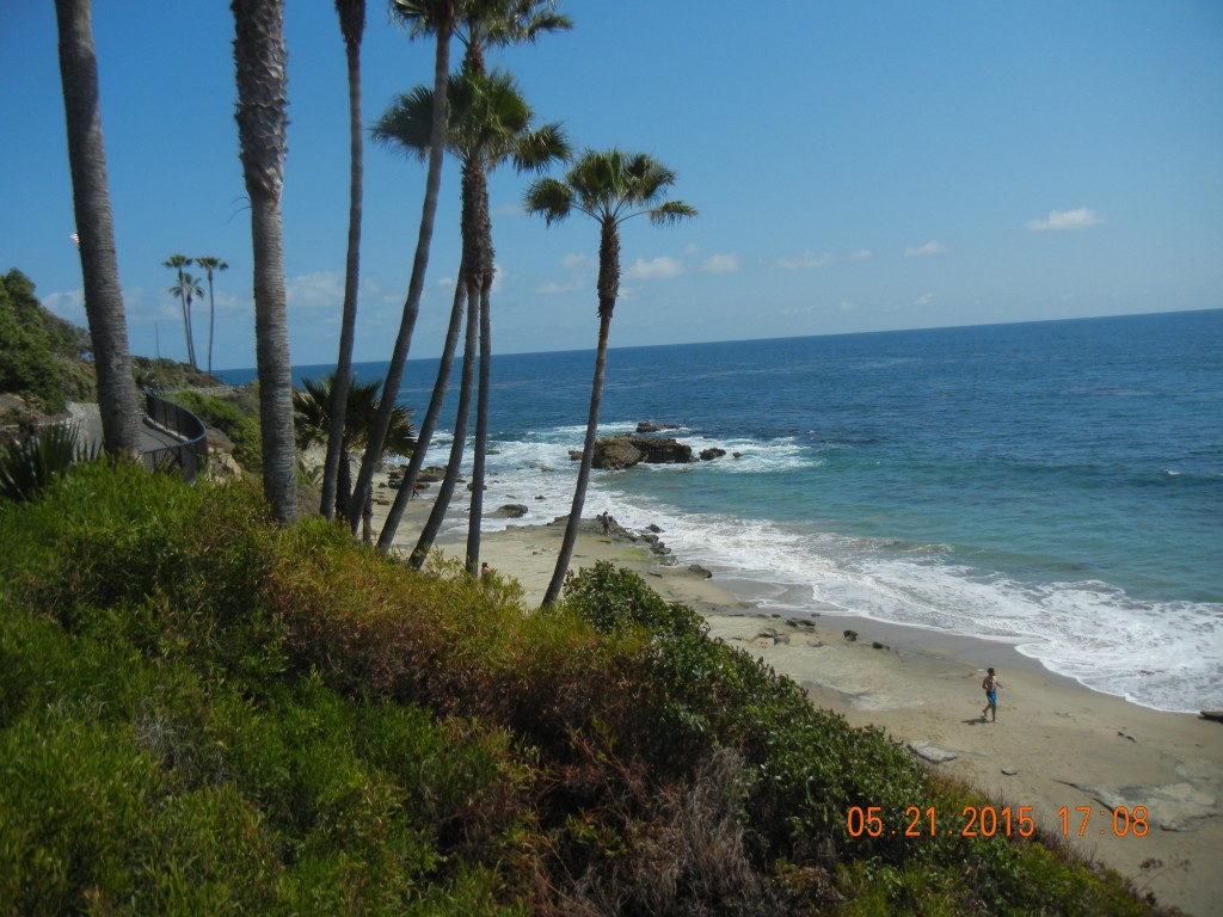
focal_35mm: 30
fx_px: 1060
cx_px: 612
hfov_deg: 60.0
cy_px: 458
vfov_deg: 46.8
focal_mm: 5.4
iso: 160
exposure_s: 1/847
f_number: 7
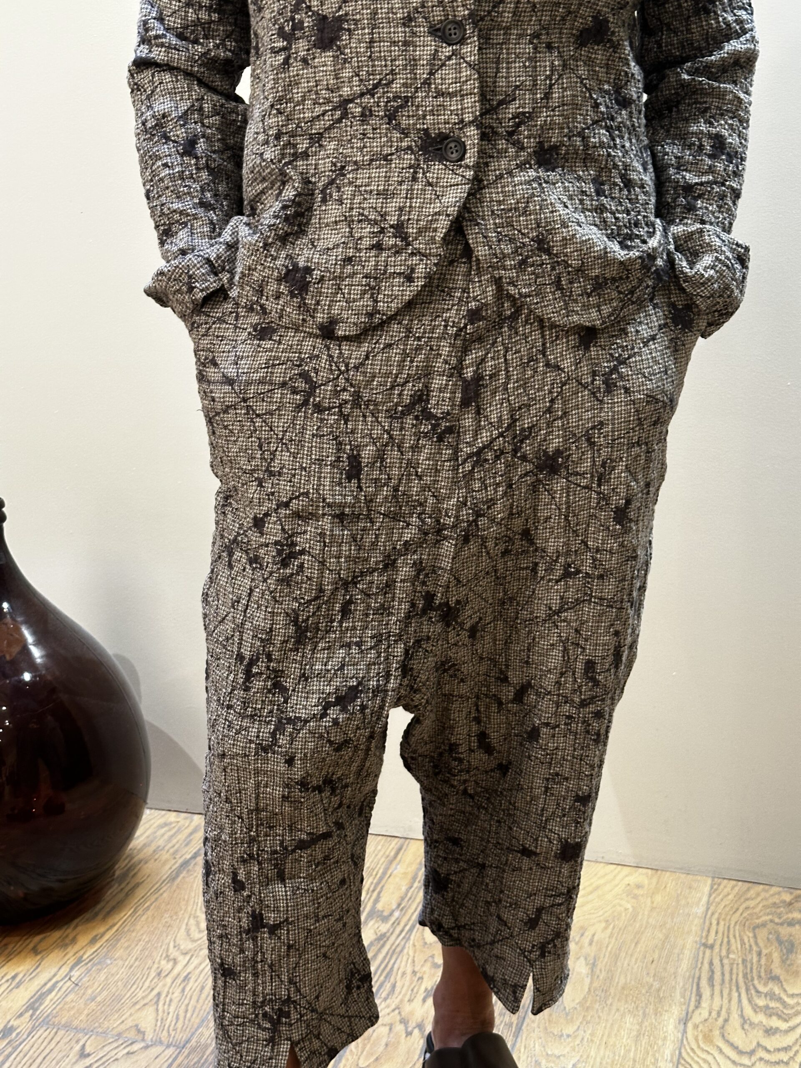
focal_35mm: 48
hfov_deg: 30.3
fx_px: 1481
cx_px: 400
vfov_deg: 39.7
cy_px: 534
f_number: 1.78
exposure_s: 1/33
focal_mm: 6.86
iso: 200
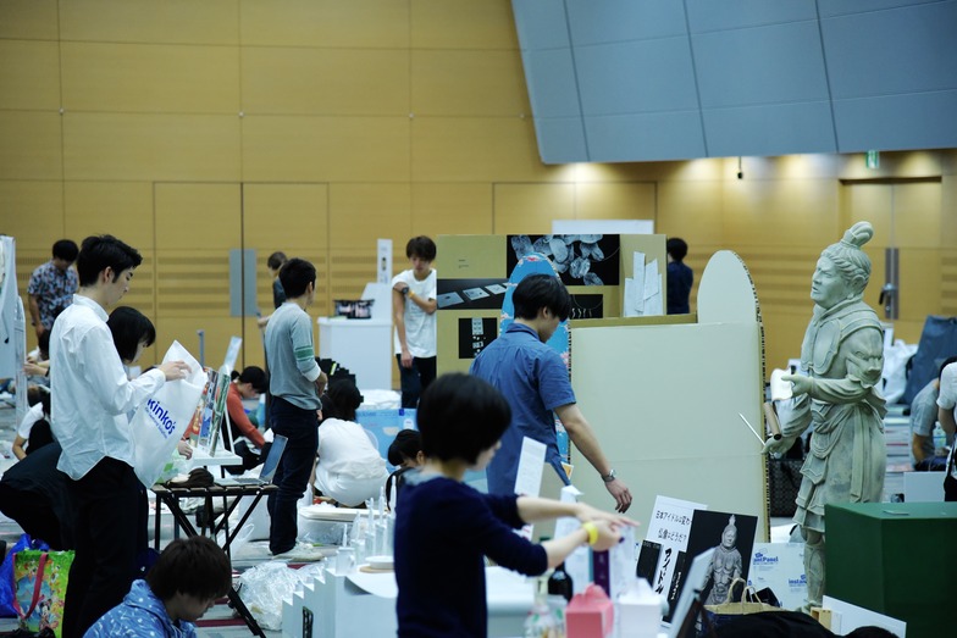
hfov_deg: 17.1
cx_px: 478
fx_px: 3190
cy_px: 319
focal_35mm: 120
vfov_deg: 11.4
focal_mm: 120
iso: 3200
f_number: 4
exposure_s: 1/250
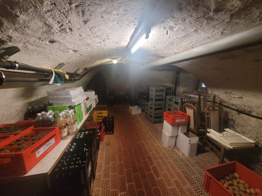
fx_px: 98
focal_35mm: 13
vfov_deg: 89.9
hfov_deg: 106.2
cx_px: 131
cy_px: 98
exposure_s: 1/33
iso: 500
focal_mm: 1.74
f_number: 2.2
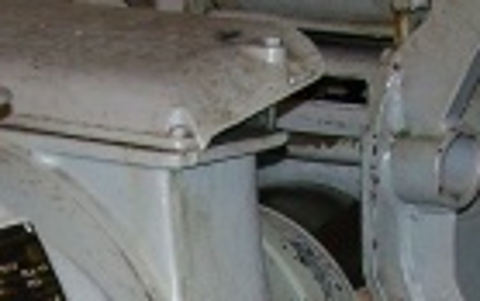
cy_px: 528
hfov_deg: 11.3
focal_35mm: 185
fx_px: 2421
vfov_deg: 6.9
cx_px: 128
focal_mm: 6.3
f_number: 2.8
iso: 100
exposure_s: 1/60
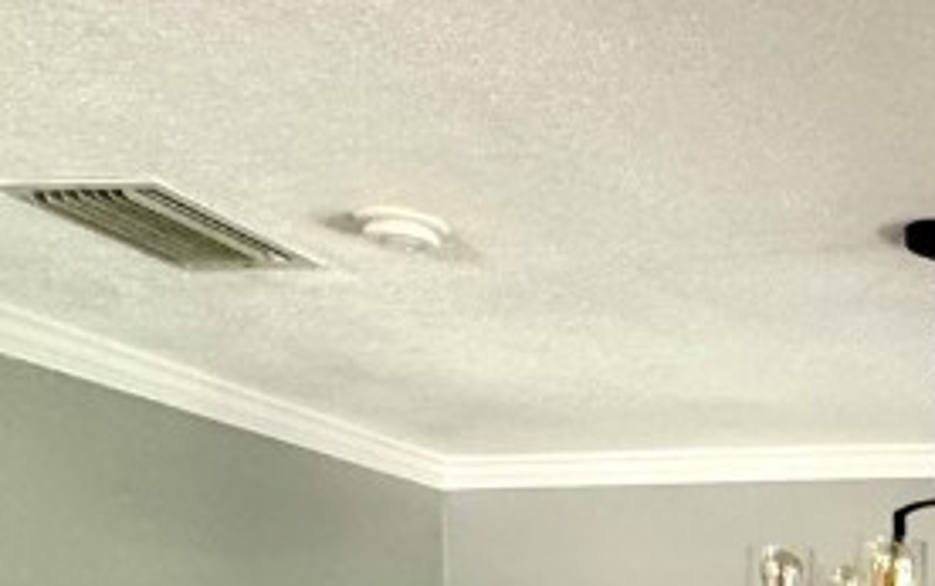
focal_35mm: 55
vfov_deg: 20.9
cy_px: 813
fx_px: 1403
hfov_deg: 28.2
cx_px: 1301
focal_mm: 2.22
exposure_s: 1/60
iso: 400
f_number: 2.2
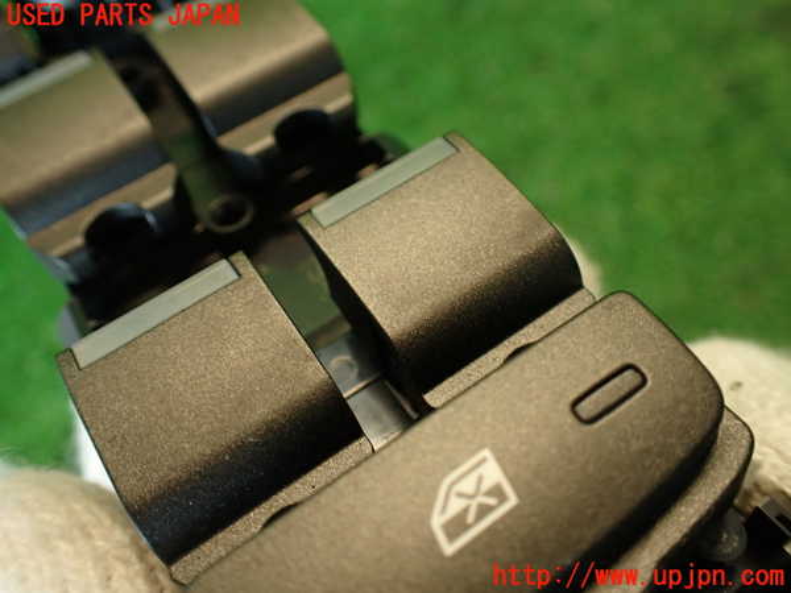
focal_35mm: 30
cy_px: 296
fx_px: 686
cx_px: 396
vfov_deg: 46.8
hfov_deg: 60.0
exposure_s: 1/30
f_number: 2.3
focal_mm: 5.4
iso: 200
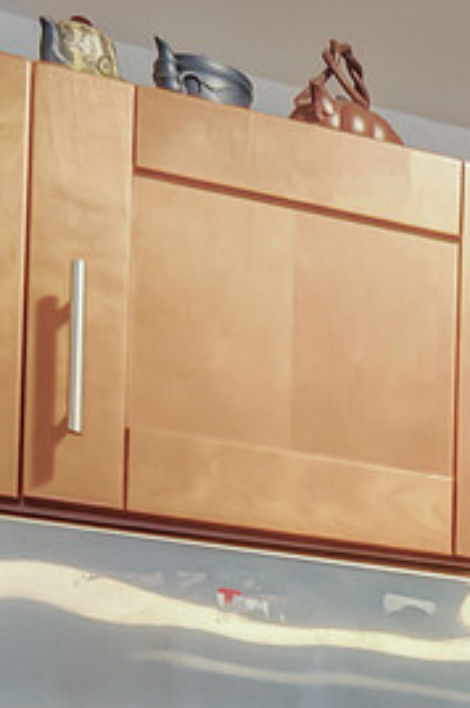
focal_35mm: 84
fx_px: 1649
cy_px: 1083
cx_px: 1253
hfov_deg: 11.8
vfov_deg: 20.5
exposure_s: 1/6
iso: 500
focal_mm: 10
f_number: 9
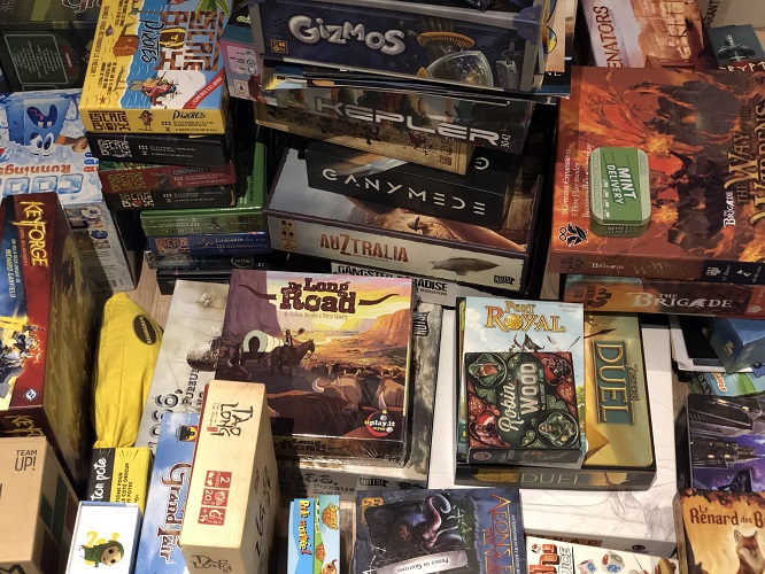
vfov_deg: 28.1
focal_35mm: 52
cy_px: 287
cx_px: 382
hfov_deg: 36.8
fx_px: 1150
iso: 160
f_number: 2.4
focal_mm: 6
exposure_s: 1/9
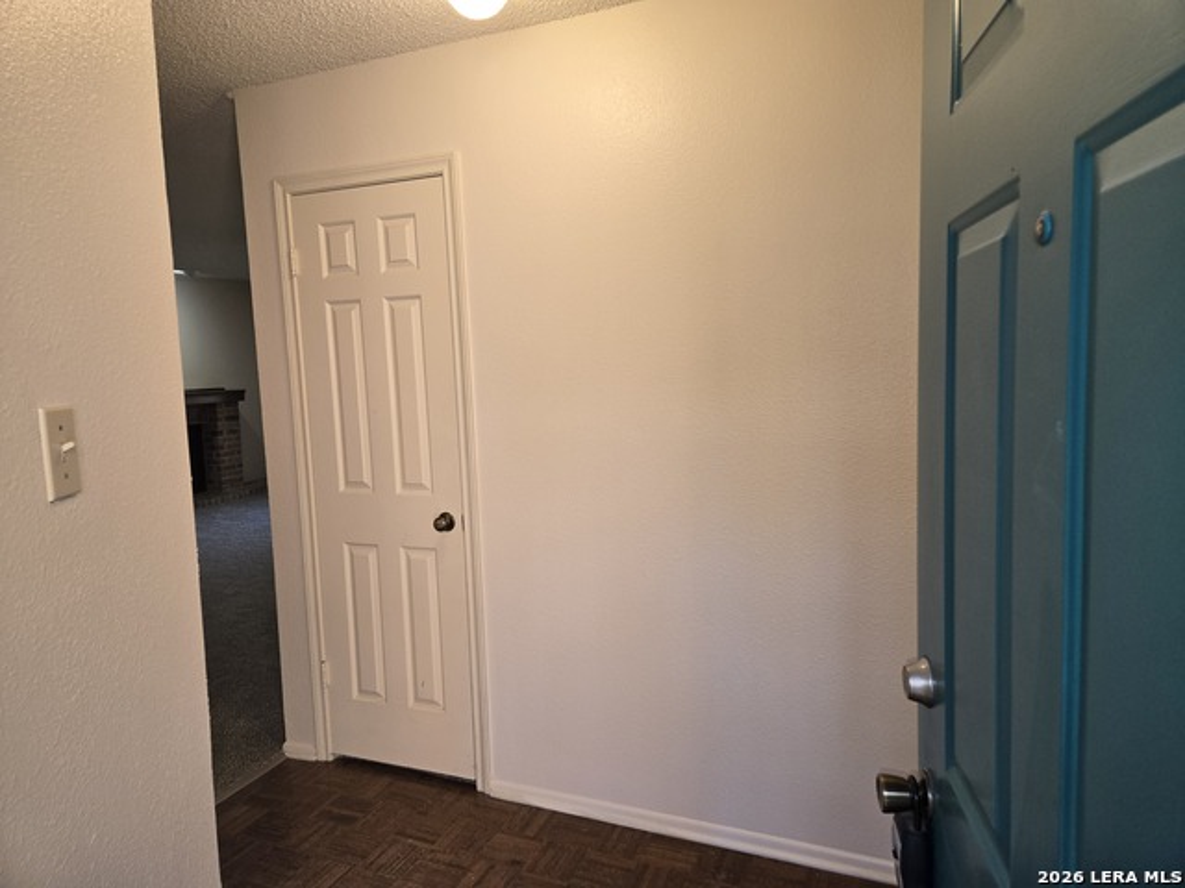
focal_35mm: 23
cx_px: 592
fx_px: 787
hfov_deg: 73.9
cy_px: 444
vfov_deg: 58.9
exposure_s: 1/60
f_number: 1.8
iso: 64
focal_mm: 5.4
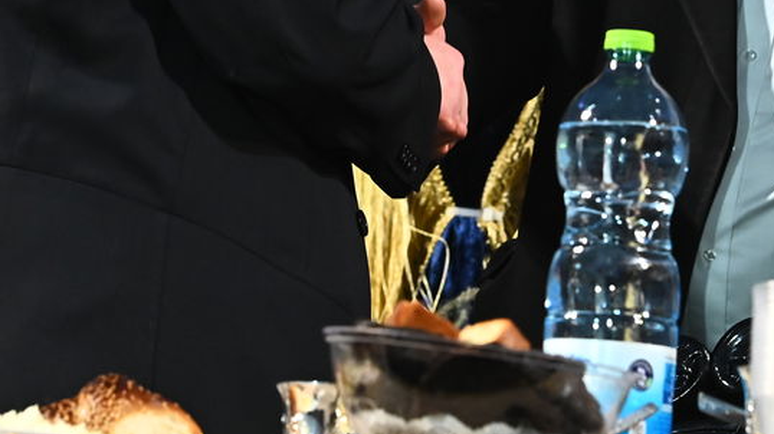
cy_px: -232
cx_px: 570
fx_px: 7549
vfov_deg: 3.3
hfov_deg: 5.9
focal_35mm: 368
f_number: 8
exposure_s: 1/200
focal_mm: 135
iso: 3200
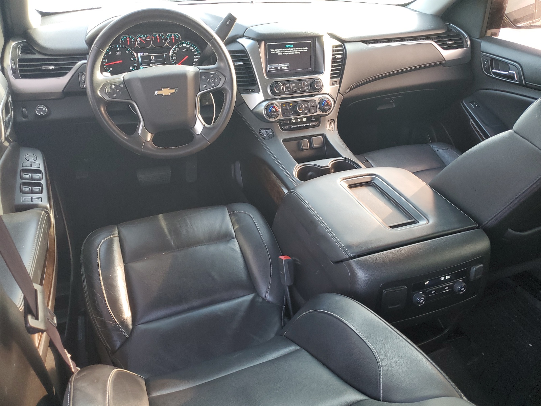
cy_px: 203
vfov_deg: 53.1
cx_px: 270
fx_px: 406
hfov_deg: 67.3
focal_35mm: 26
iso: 76
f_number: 1.5
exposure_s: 1/60.2
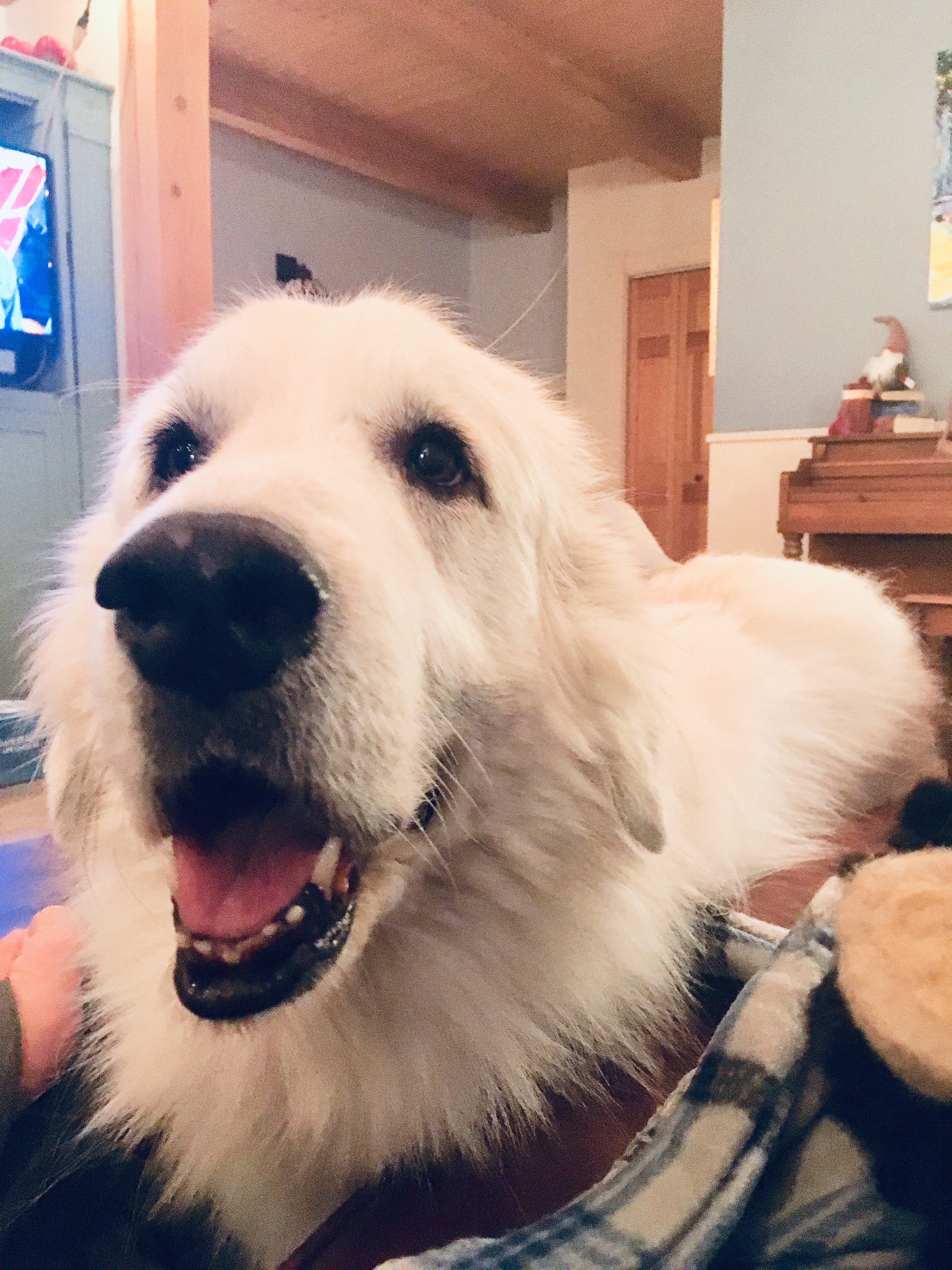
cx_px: 476
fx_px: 1063
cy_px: 635
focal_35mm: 29
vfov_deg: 61.7
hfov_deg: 48.2
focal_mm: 4.15
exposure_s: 1/15
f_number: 2.2
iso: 320
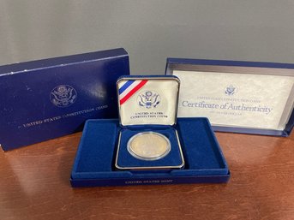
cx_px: 147
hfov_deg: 67.3
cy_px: 110
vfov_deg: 53.0
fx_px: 221
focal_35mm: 26
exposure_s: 1/60
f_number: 1.6
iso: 320
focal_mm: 4.2
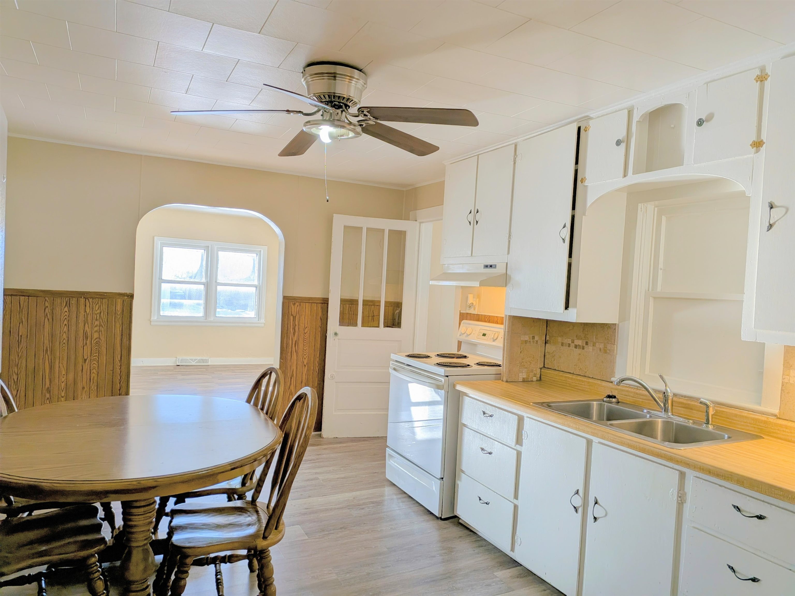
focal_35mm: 24
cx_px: 398
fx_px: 551
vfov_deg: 56.8
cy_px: 298
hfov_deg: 71.6
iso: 25
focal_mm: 4.53
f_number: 1.7
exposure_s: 1/120
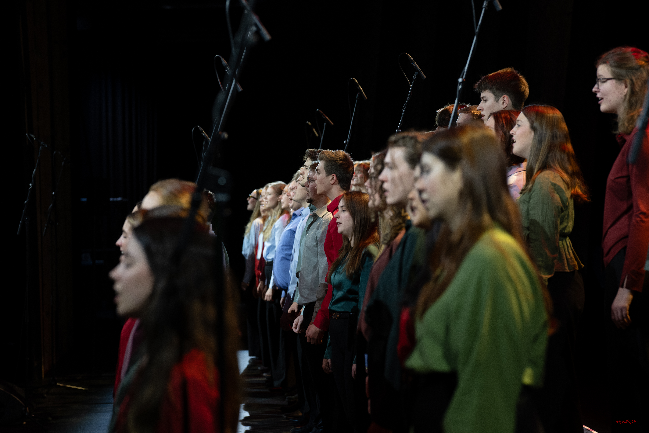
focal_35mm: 85
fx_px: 1532
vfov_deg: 16.1
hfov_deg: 23.9
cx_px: 324
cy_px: 216
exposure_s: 1/160
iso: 800
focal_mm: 85
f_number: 3.5
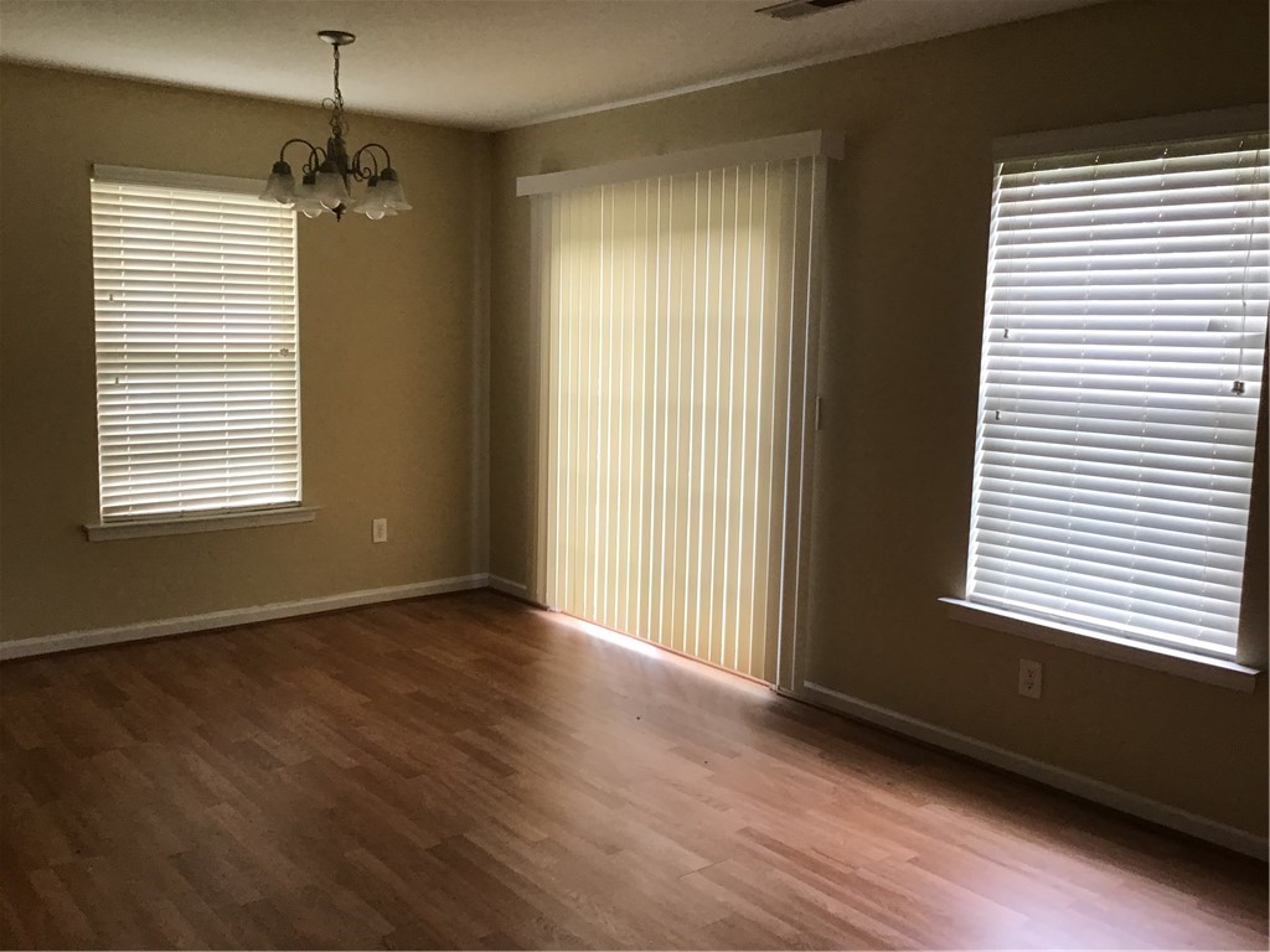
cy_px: 476
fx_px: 1137
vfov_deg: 45.4
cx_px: 635
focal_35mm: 31
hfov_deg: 58.4
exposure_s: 1/40
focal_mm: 3.3
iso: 32
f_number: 2.4
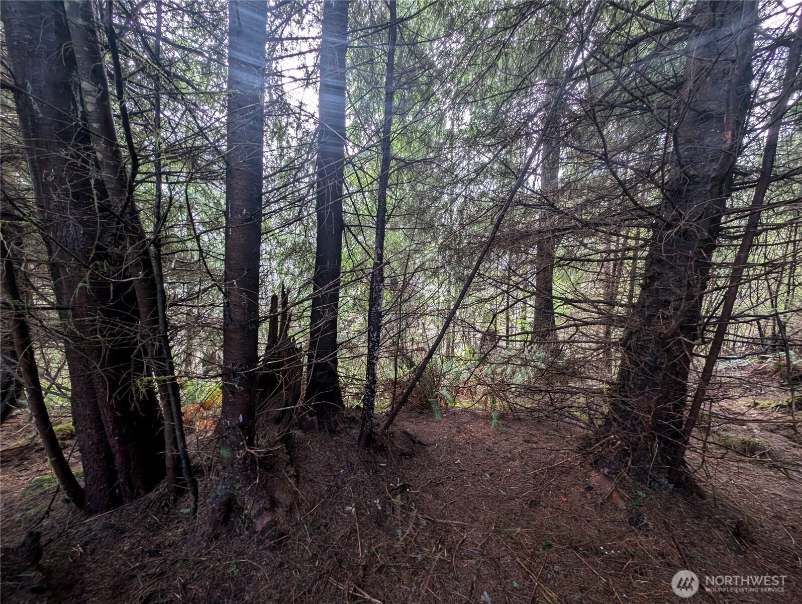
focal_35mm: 12
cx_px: 401
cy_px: 302
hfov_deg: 110.5
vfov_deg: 94.6
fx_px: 278
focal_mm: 2.23
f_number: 1.95
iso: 118
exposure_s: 1/28.6
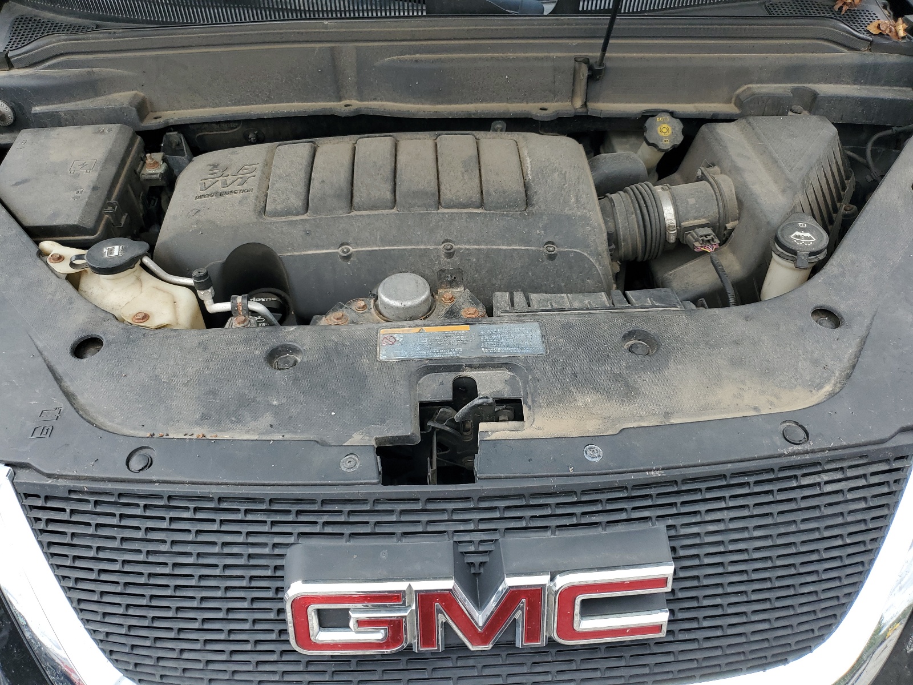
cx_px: 456
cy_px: 342
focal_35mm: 26
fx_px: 686
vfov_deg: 53.1
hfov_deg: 67.3
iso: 50
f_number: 1.5
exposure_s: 1/909
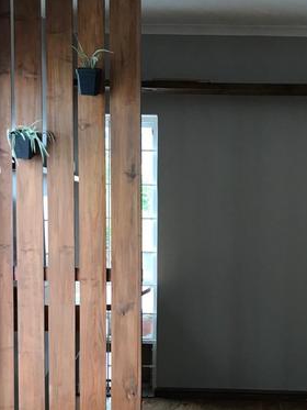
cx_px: 231
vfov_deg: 31.9
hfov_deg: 24.2
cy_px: 280
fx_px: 709
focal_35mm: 60
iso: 25
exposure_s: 1/33
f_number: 1.8
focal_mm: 3.99
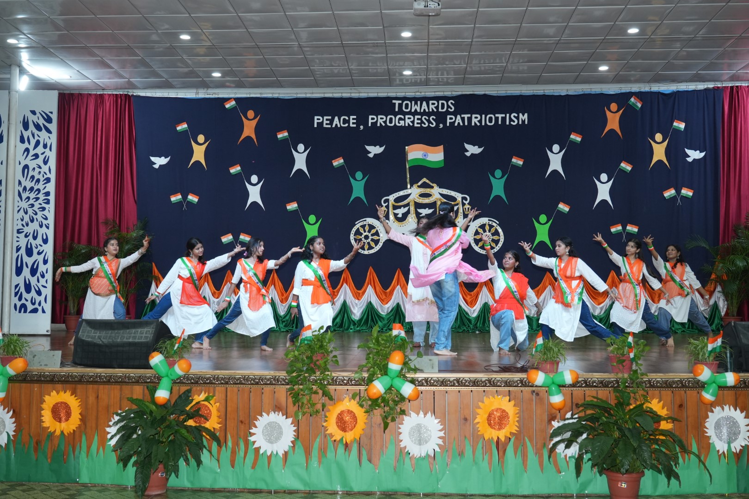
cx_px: 374
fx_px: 811
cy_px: 250
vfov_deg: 34.2
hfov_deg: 49.6
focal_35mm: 39
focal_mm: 39
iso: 1600
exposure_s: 1/200
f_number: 5
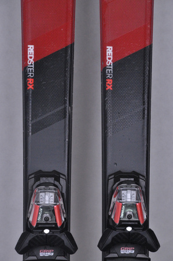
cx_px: 86
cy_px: 130
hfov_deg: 8.7
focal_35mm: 158
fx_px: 1138
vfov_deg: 13.1
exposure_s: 1/125
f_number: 9.5
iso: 3200
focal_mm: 105
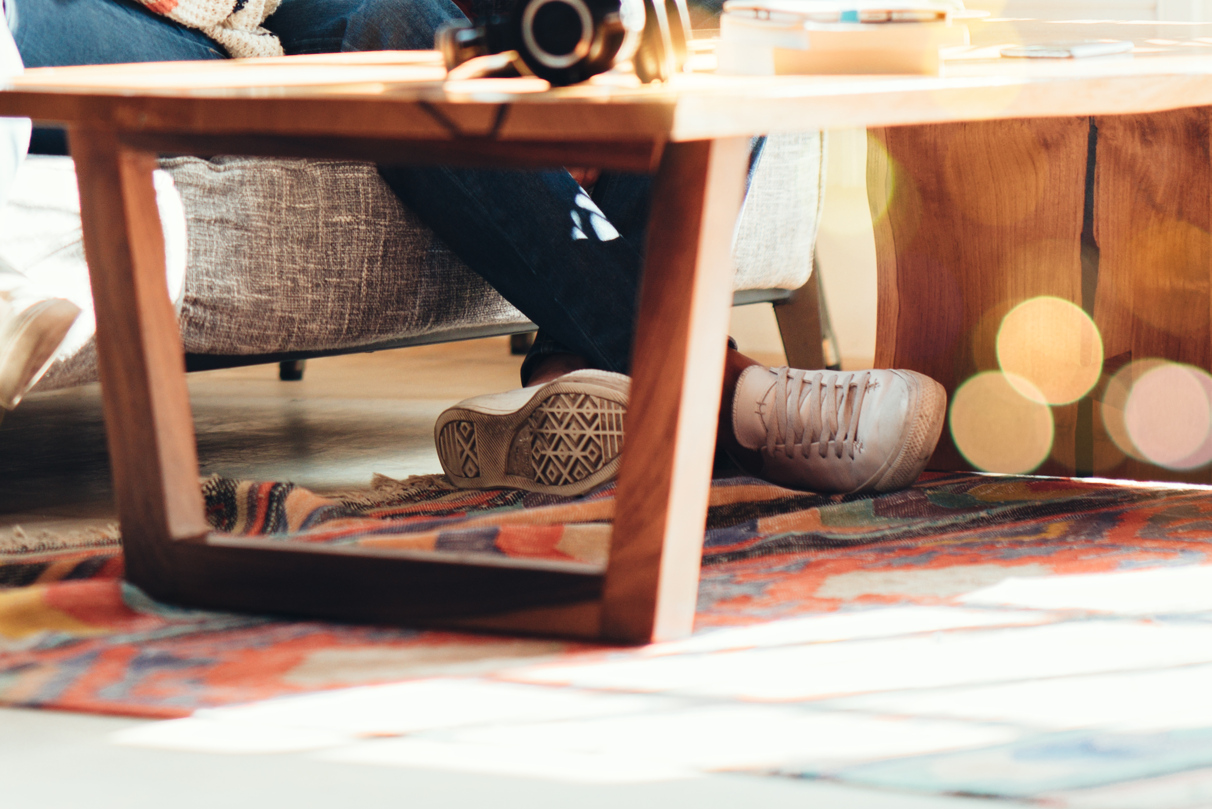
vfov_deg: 6.1
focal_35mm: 225
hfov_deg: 9.1
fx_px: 7576
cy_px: -222
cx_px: 186
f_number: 1.8
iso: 200
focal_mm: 85
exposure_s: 1/250
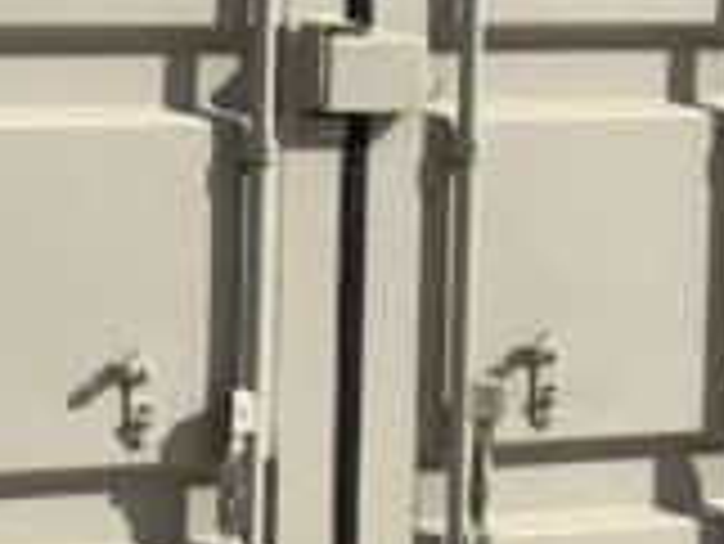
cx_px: -112
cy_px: -4
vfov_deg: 8.0
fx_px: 3851
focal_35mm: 184
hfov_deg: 10.6
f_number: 1.8
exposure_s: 1/4785
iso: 20
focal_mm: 3
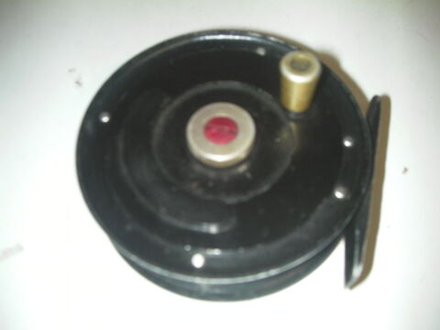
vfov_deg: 37.7
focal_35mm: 38
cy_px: 165
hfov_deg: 49.0
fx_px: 483
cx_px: 220
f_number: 3.5
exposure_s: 1/30
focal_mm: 6.3
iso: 200
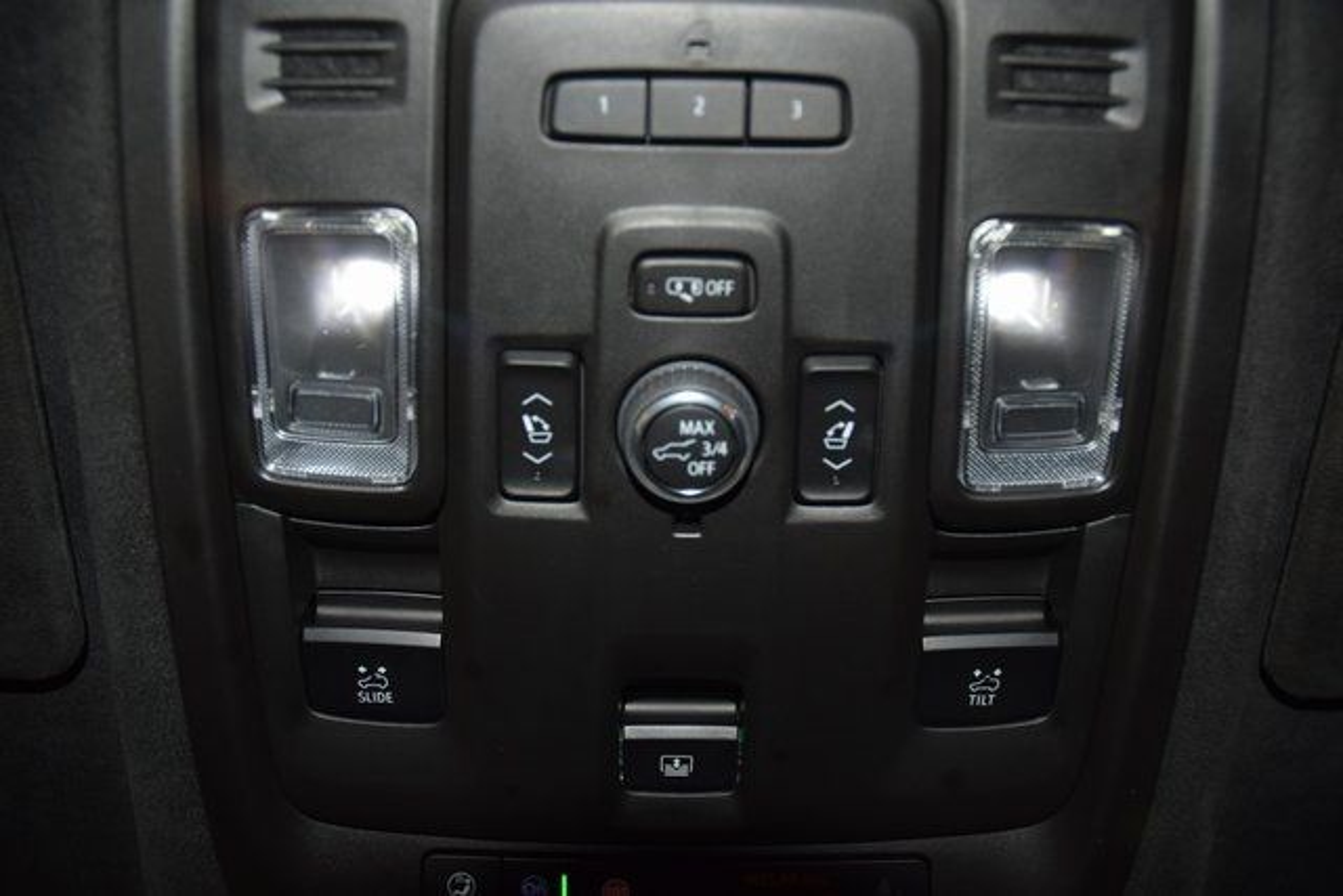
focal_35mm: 27
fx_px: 1007
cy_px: 448
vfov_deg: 48.0
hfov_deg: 67.4
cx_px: 672
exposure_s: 1/80
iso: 500
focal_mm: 18
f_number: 3.5
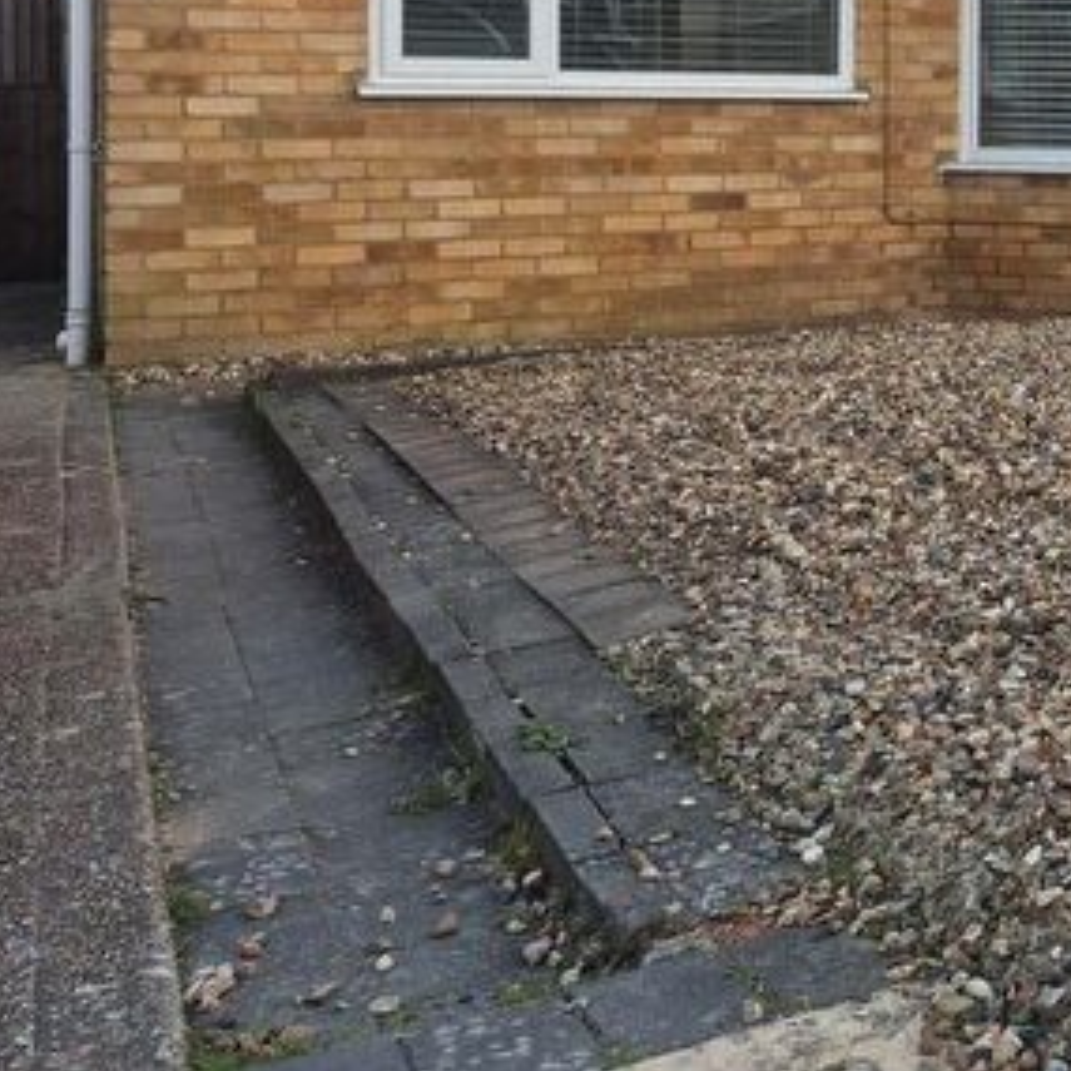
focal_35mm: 50
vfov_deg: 32.2
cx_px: 1285
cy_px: 88
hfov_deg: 29.3
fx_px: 1750
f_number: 1.8
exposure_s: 1/180
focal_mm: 5.4
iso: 64
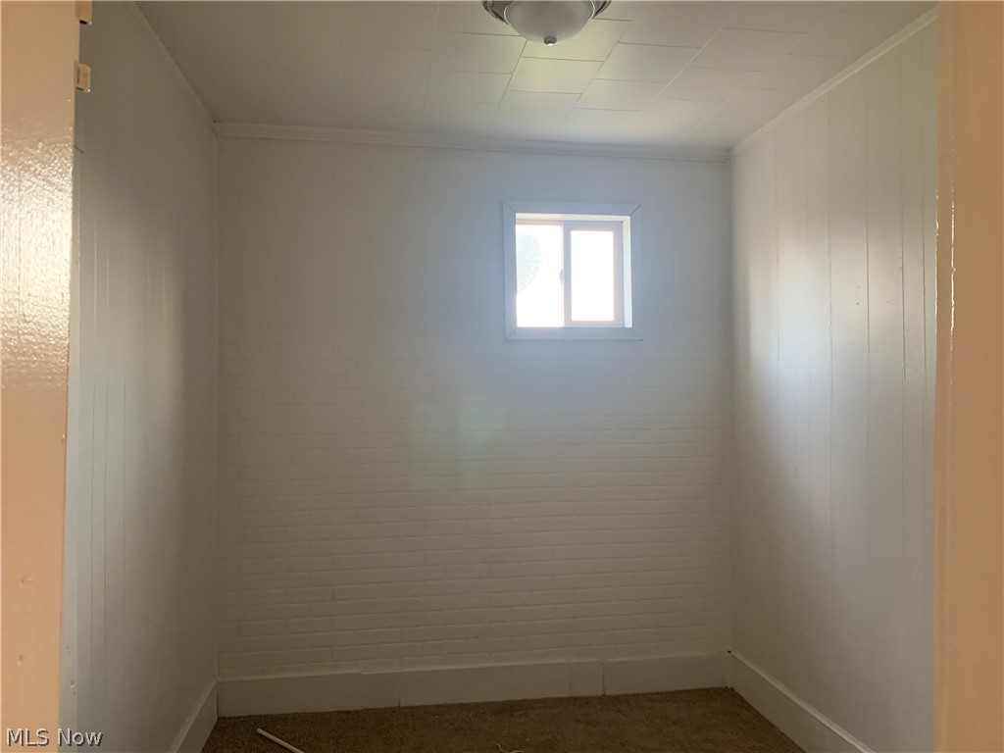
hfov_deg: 67.3
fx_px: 754
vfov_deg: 53.1
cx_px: 502
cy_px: 376
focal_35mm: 26
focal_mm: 4.25
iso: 400
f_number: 1.8
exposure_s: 1/40
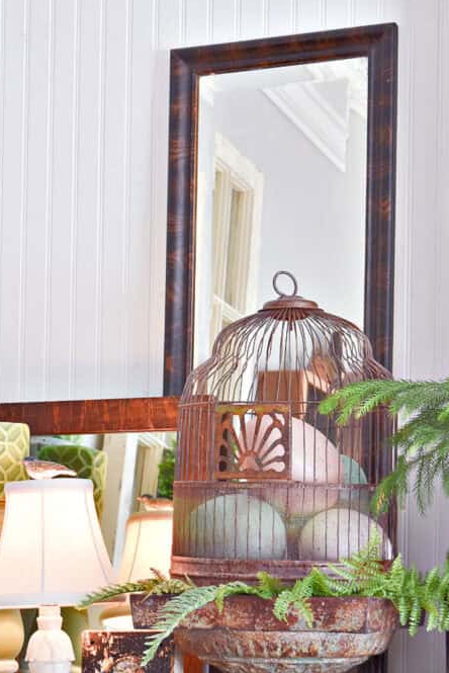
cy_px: 496
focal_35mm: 97
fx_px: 1813
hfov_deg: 14.1
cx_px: 188
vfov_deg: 20.9
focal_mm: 42
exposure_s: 1/80
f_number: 5
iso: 400
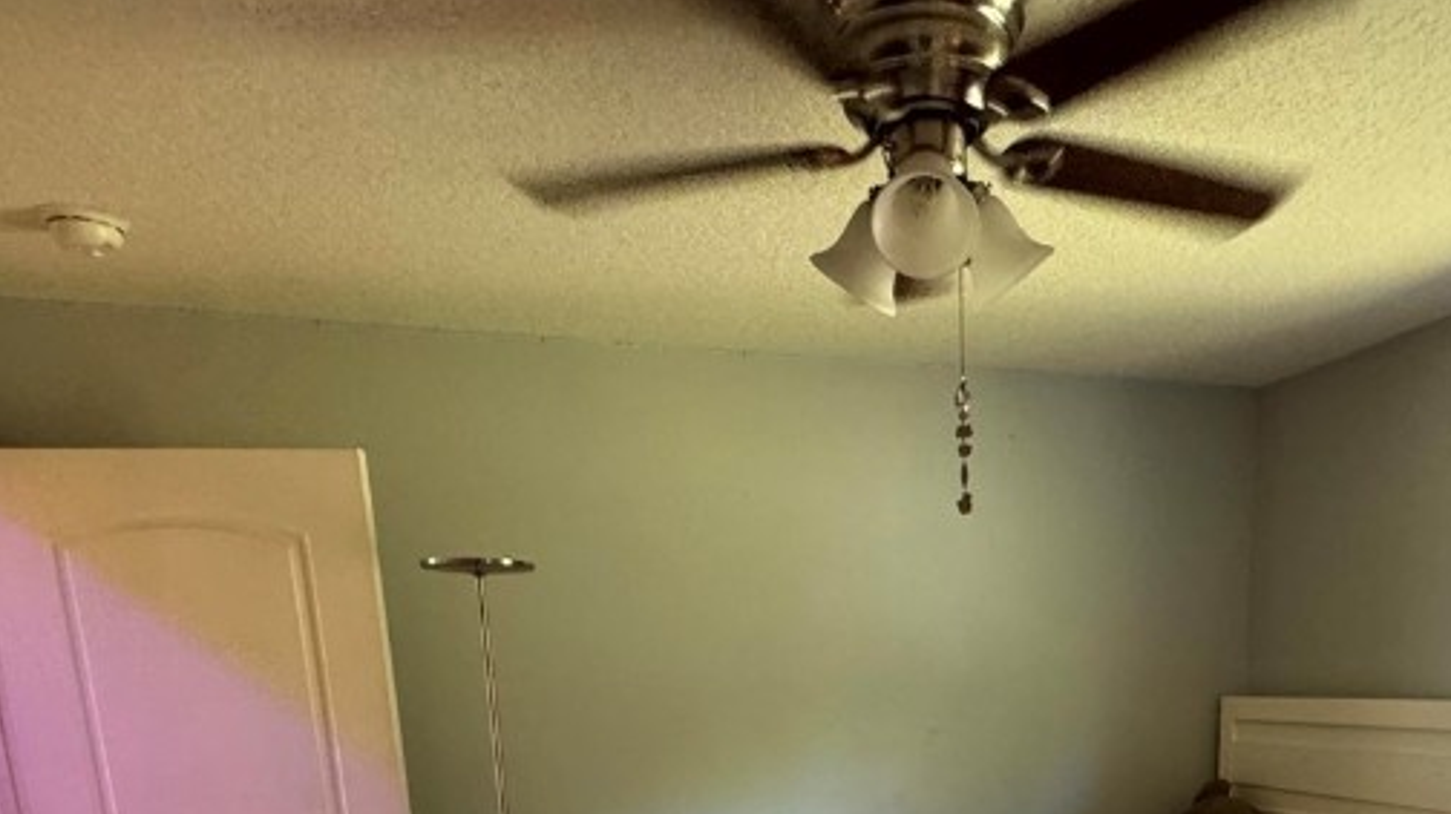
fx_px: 1192
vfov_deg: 31.8
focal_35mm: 31
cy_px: 964
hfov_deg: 61.2
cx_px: 962
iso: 500
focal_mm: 2.22
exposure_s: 1/60
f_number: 2.2
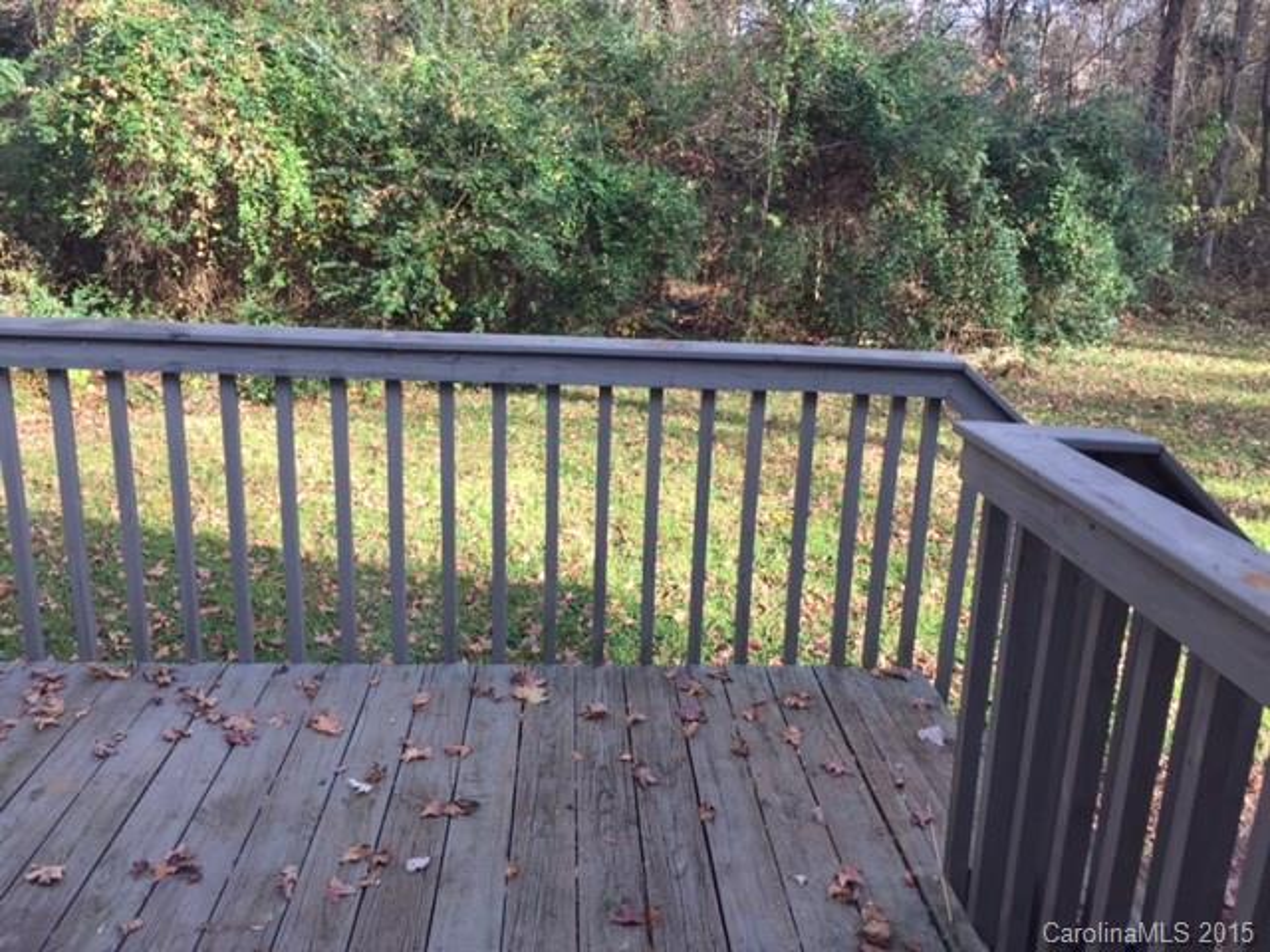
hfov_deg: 61.7
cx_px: 635
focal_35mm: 29
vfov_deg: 48.2
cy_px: 476
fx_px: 1064
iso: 32
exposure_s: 1/226
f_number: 2.2
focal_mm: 4.15
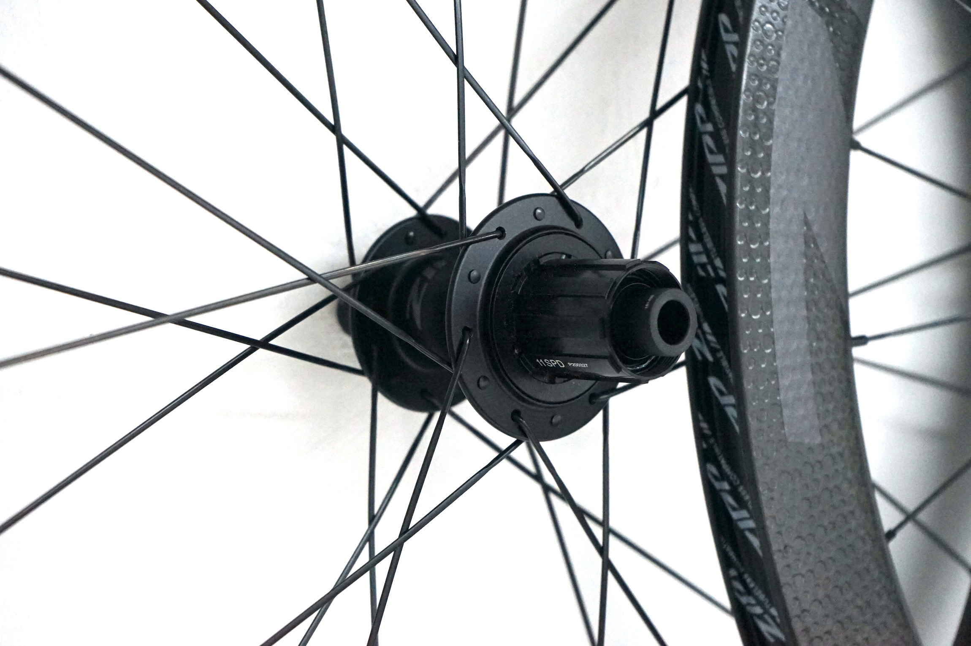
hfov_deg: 28.9
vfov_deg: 19.4
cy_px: 323
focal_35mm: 70
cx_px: 486
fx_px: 1886
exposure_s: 1/160
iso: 6400
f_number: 5.6
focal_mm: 70
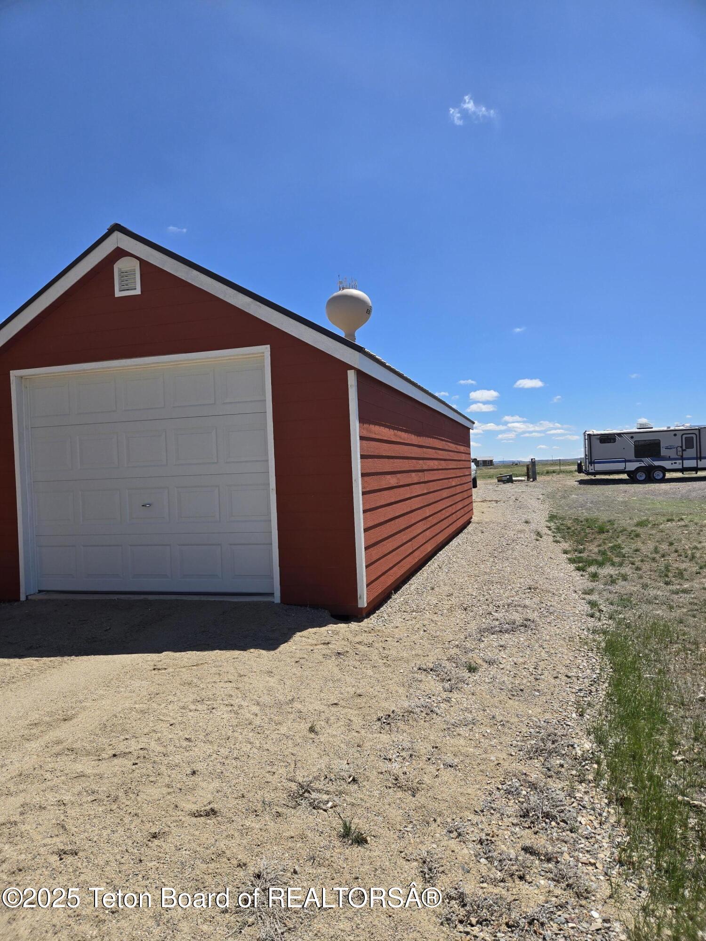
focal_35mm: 23
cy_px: 470
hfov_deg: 58.9
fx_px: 625
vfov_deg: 73.9
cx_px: 353
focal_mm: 5.4
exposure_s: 1/2921
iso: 32
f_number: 1.8
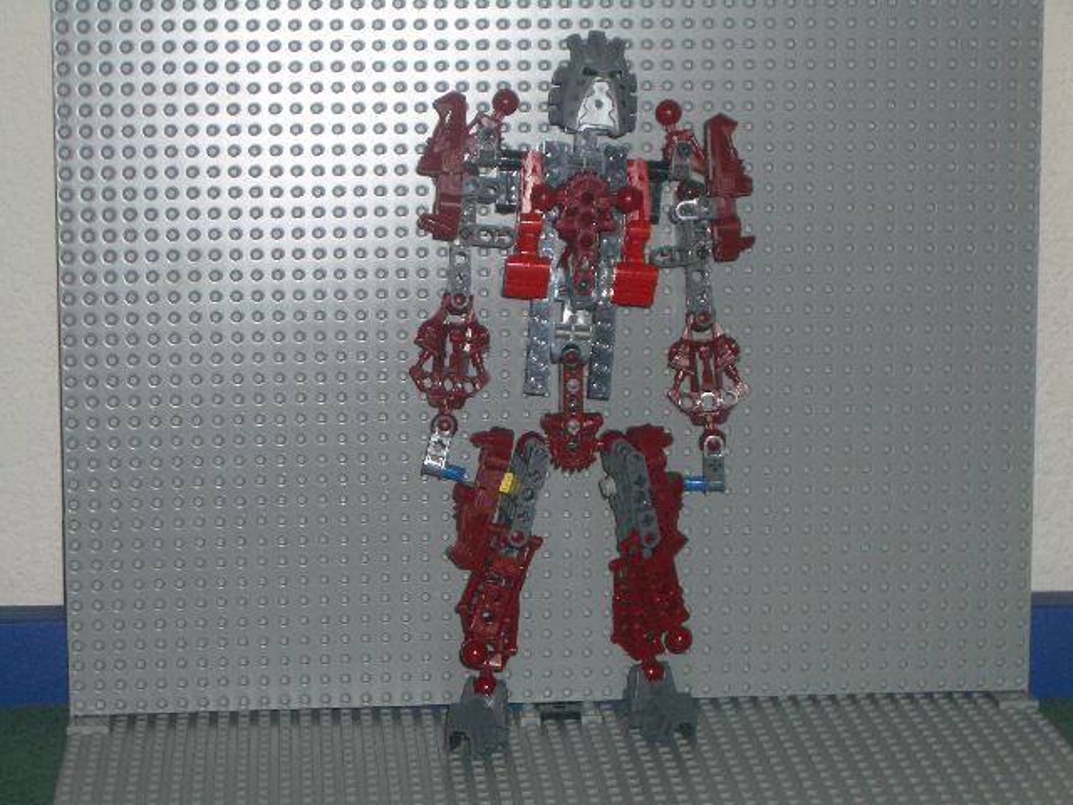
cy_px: 402
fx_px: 2728
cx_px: 536
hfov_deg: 22.3
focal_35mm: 88
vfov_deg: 16.8
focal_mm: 14.6
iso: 100
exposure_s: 1/60
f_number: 4.4
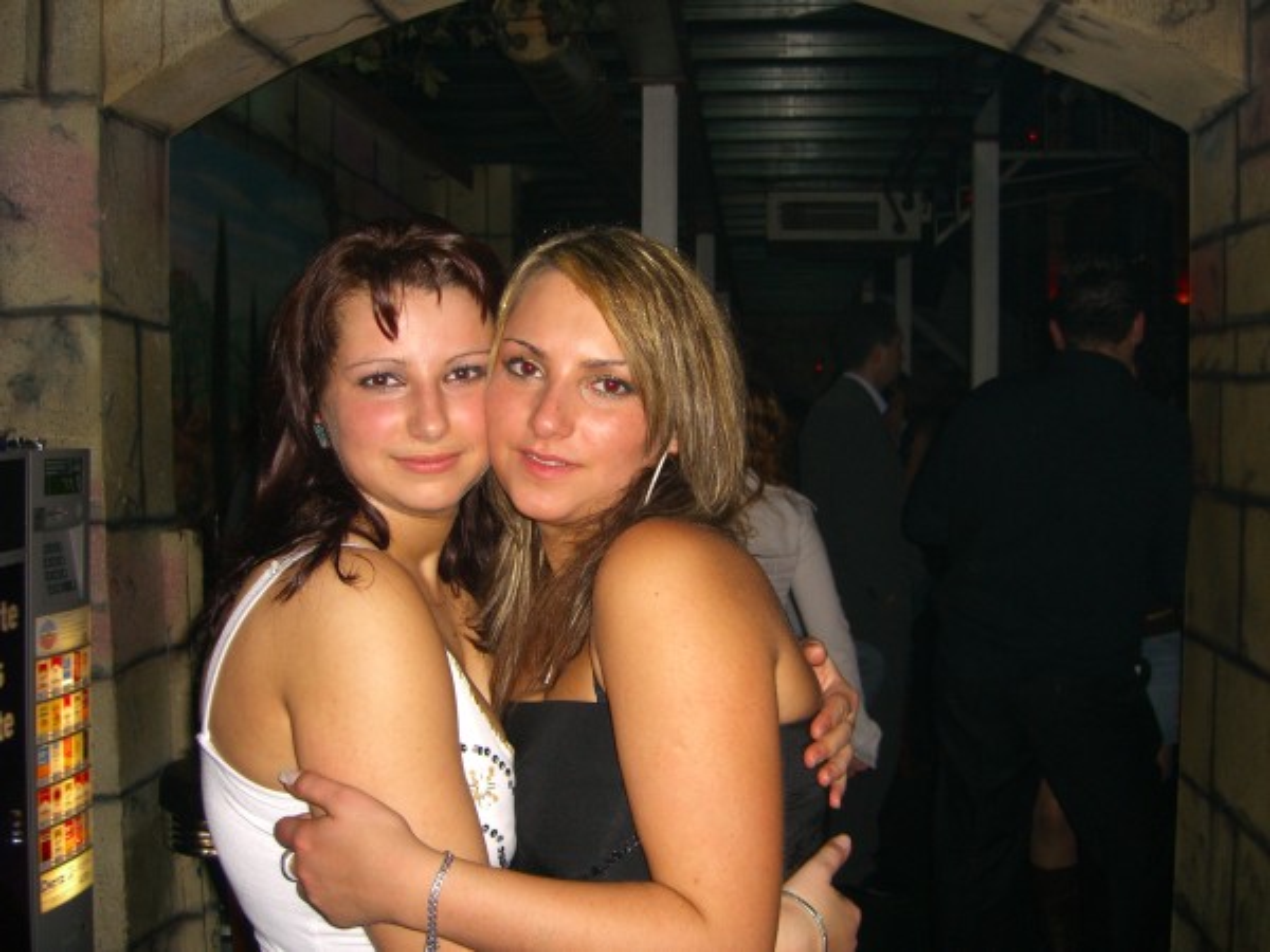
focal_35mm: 38
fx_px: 1394
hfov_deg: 49.0
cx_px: 635
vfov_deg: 37.7
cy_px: 476
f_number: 2.8
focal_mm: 7.9
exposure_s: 1/60
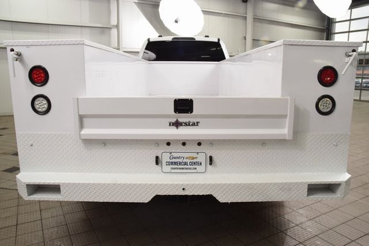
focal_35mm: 27
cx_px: 184
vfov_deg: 48.0
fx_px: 277
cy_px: 123
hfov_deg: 67.4
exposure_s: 1/60
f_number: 8
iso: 900
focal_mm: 18
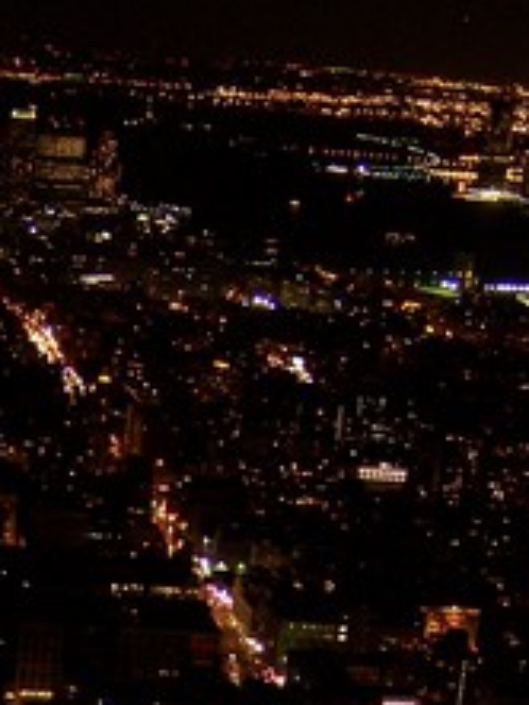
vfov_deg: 18.6
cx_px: -112
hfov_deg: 13.9
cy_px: 699
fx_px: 2097
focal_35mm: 103
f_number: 2.8
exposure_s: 1/2
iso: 140
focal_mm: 6.3
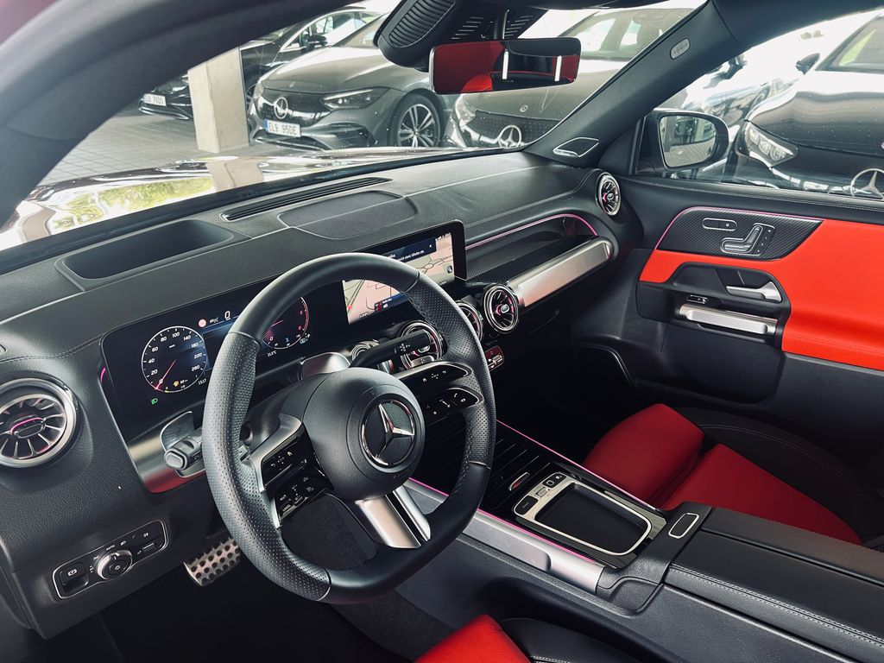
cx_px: 442
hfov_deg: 67.3
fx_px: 664
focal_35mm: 26
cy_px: 332
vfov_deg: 53.1
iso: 125
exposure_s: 1/70
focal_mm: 5.7
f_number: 1.5
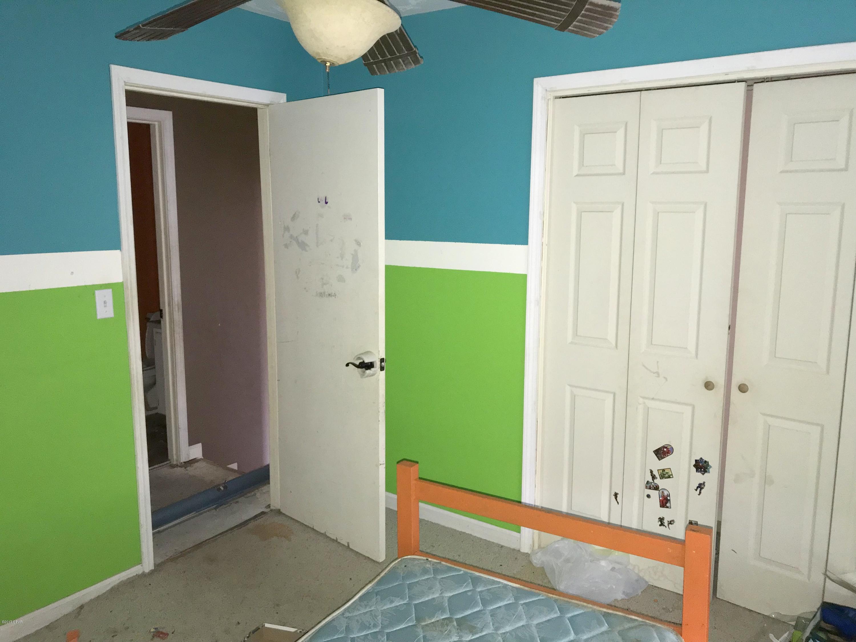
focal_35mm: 28
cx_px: 428
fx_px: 692
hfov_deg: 63.4
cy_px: 321
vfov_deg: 49.7
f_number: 1.8
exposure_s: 1/16
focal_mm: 3.99
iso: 80
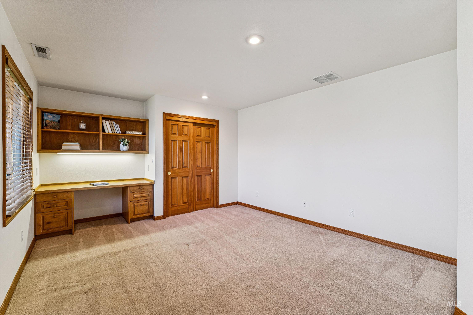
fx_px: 202
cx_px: 236
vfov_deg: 75.9
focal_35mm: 15
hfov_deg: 98.9
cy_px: 158
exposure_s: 1/4
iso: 400
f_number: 13
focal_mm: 15.4
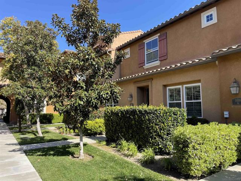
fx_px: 181
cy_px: 90
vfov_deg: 53.1
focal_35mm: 26
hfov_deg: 67.3
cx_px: 120
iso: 32
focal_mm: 4.2
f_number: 1.6
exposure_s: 1/1125
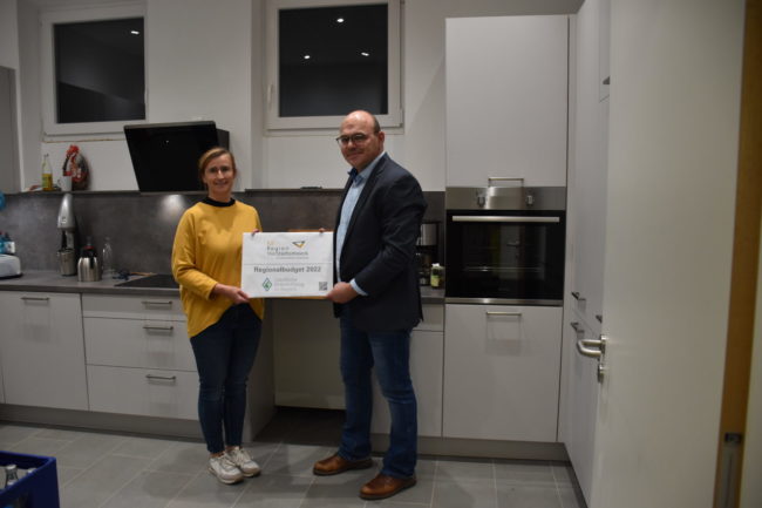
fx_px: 571
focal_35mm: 27
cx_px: 381
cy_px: 254
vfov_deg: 47.9
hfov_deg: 67.4
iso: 800
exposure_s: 1/160
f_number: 3.5
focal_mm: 18
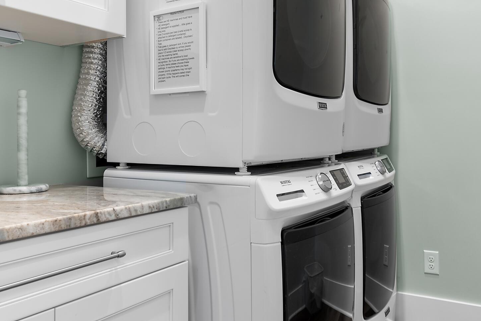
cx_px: 291
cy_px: 145
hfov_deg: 59.7
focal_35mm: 31
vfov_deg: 42.3
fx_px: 414
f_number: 4.5
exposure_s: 1/3
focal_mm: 10
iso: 100
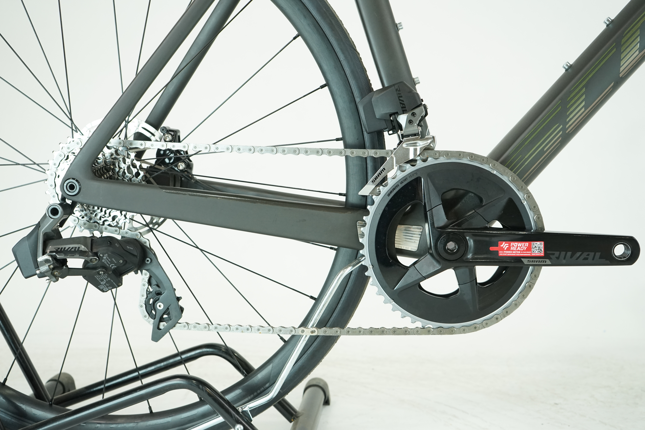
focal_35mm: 37
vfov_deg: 35.9
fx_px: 663
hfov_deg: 51.9
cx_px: 322
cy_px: 215
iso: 1600
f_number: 5.6
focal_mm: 37
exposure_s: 1/200
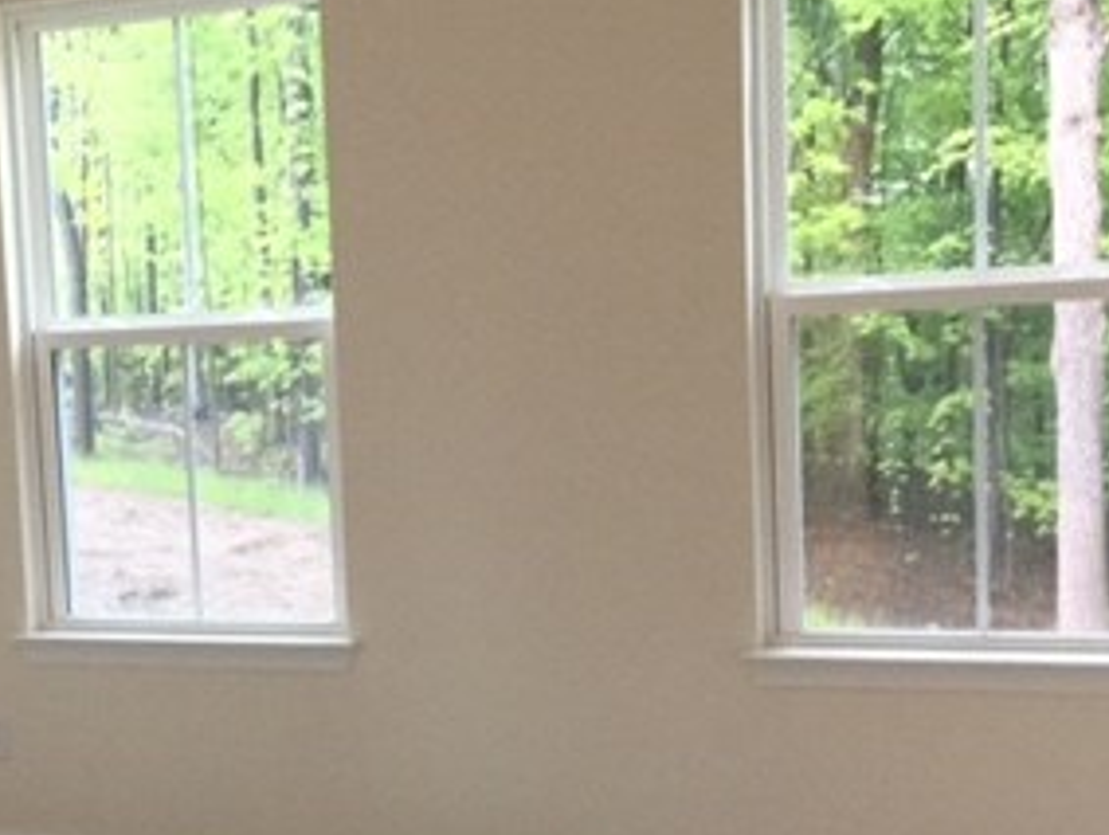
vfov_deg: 21.0
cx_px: 298
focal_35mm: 70
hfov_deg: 27.4
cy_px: 565
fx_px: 2245
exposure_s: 1/30
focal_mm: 3.3
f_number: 2.4
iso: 50
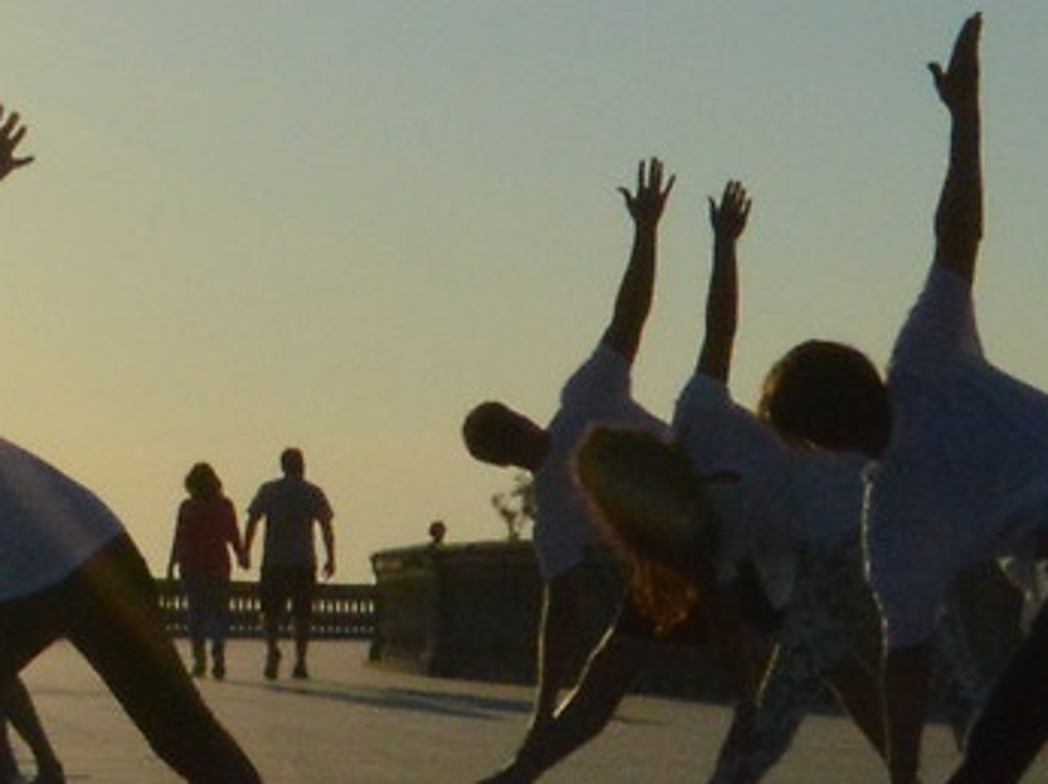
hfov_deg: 13.4
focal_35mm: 140
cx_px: -469
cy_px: 138
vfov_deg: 10.5
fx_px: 4236
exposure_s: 1/2000
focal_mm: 14
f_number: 22
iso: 800
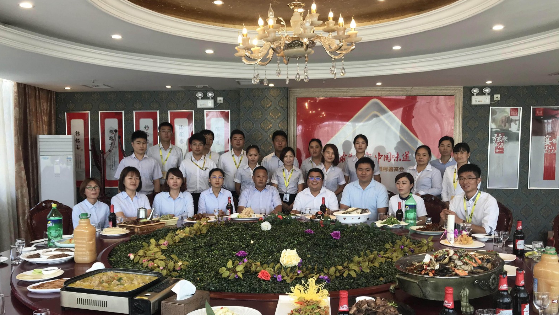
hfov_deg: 62.6
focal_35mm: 31
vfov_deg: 37.7
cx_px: 276
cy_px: 185
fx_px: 460
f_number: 1.8
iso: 20
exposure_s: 1/50
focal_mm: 3.99
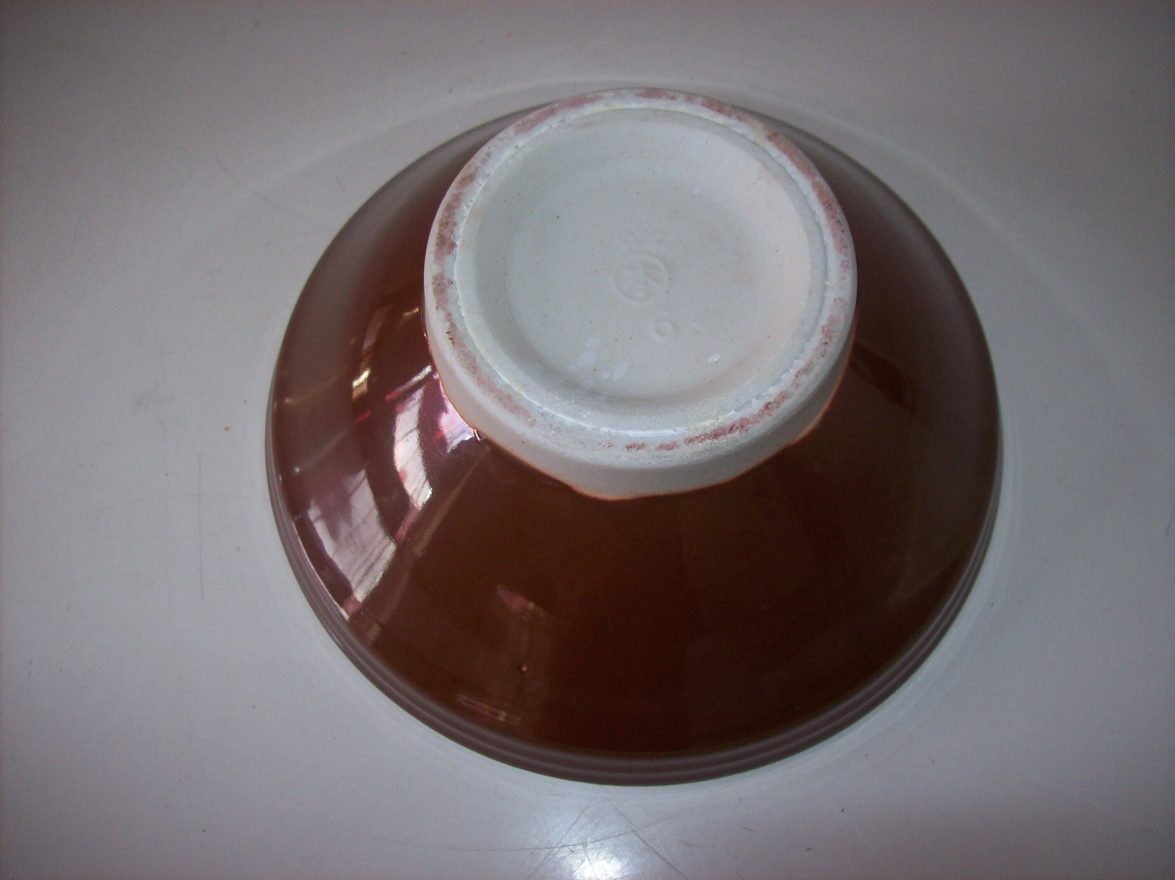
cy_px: 440
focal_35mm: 36
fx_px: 1222
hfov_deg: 51.4
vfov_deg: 39.6
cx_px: 588
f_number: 2.7
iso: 80
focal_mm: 6
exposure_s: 1/64
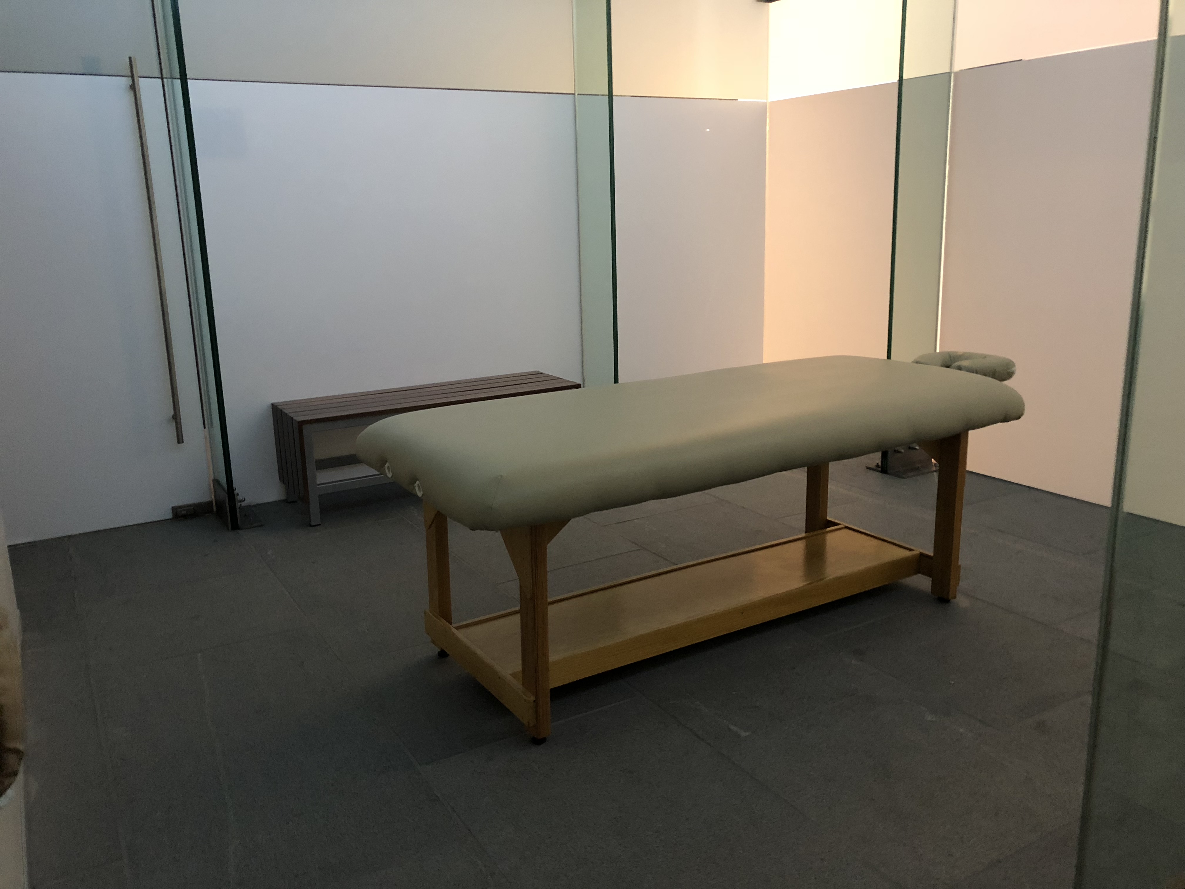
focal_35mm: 28
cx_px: 592
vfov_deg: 49.7
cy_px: 444
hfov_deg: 63.4
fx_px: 959
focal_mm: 3.99
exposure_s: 1/7
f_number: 1.8
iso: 100
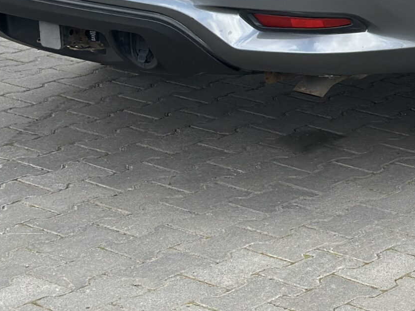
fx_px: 1762
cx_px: 470
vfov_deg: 9.9
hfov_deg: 13.1
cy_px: -110
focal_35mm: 147
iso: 80
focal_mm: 6.86
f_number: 1.78
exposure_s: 1/1185
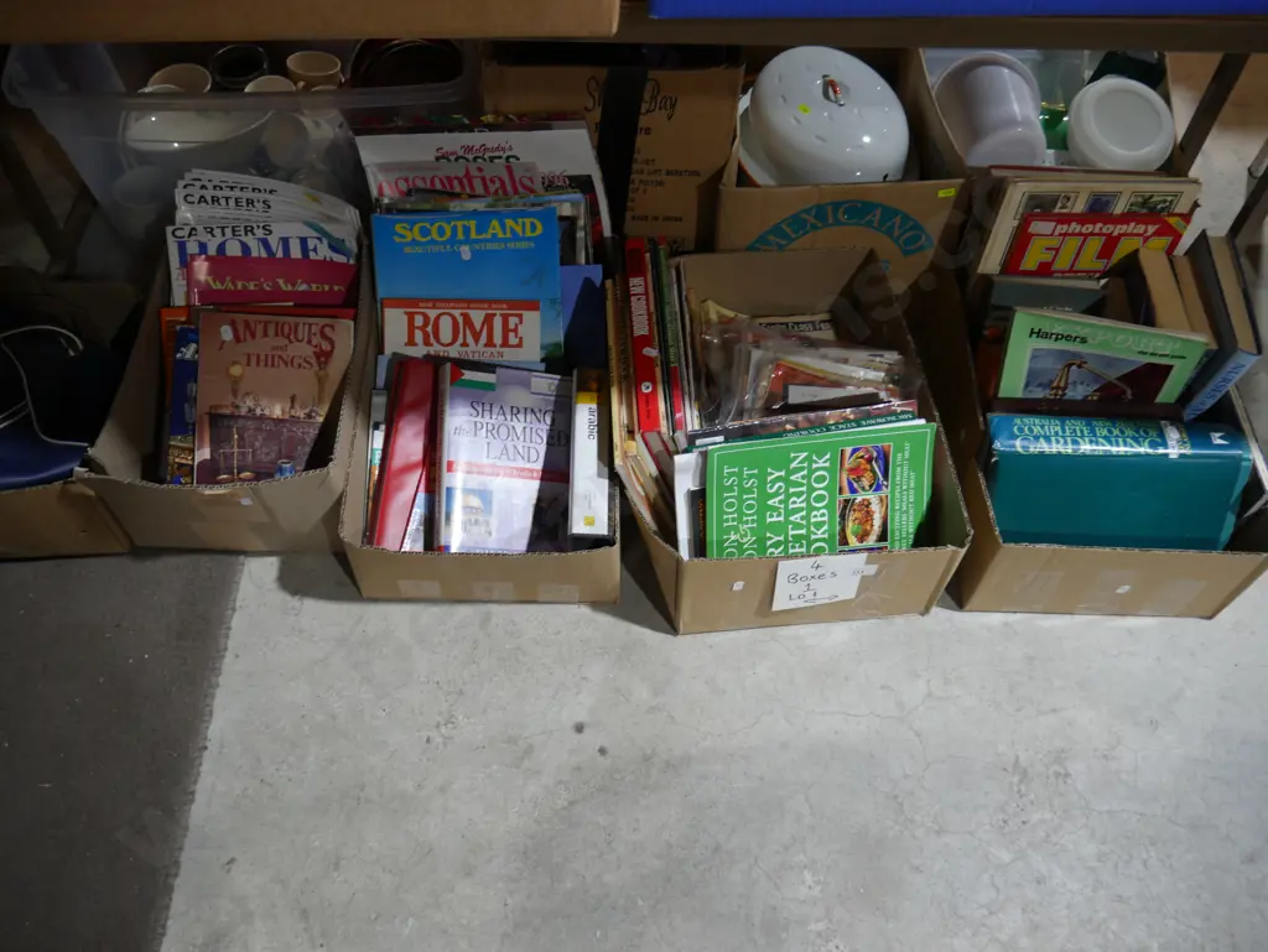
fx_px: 1026
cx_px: 634
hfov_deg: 63.4
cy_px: 476
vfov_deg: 49.8
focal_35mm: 28
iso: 320
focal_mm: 14
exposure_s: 1/60
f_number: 3.5
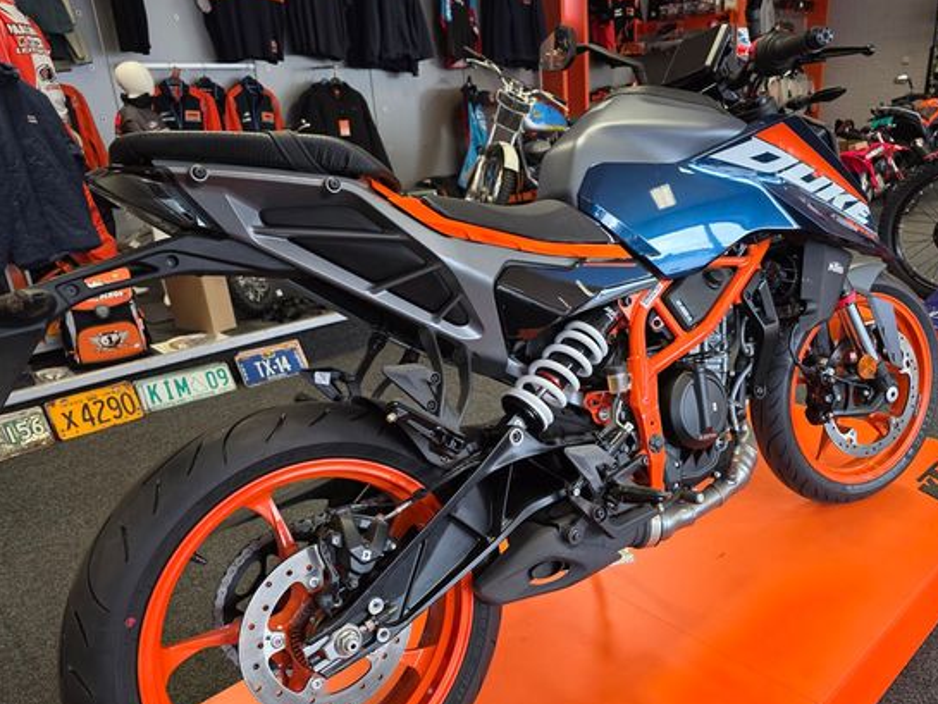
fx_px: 732
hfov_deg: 65.0
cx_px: 537
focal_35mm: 27
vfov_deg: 51.3
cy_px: 372
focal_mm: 6.3
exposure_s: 1/100
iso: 250
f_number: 1.7
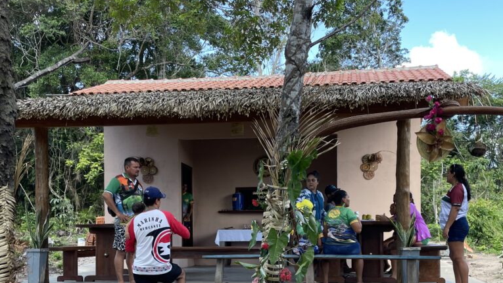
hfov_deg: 50.5
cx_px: 259
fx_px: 533
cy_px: 236
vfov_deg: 28.9
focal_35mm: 40
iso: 32
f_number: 1.6
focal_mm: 4.2
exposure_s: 1/191
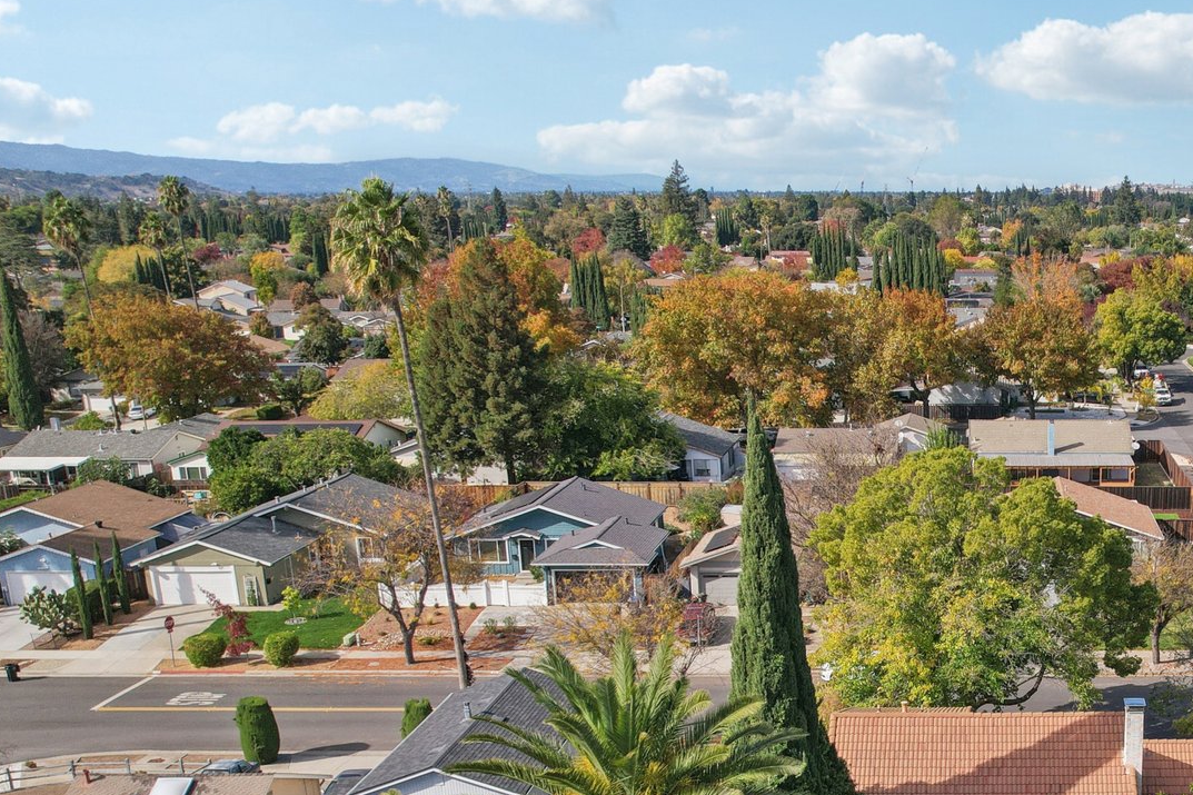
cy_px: 680
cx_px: 1006
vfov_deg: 30.8
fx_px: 1392
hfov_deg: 43.5
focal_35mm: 42
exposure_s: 1/320
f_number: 2.8
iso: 120
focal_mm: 8.4
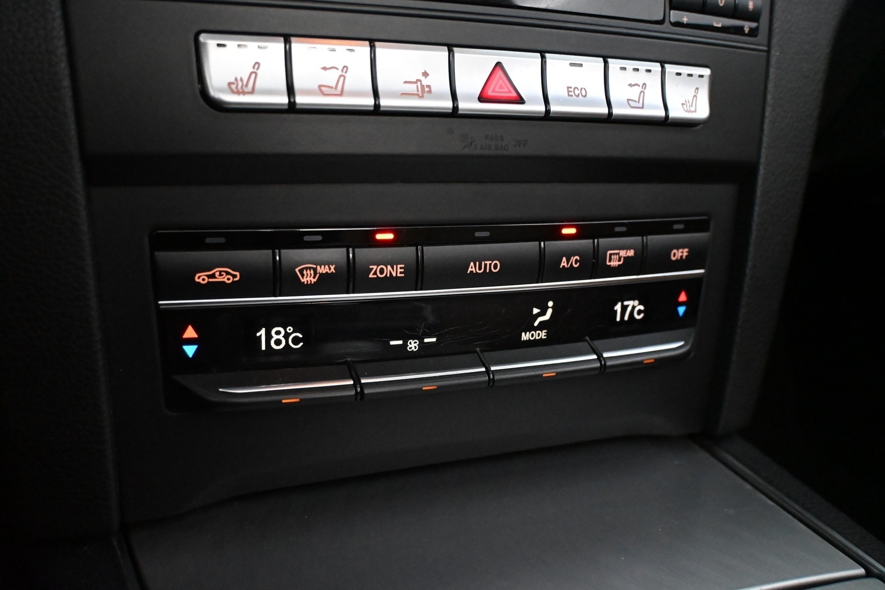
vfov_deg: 40.0
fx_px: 811
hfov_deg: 57.2
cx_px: 442
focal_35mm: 33
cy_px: 295
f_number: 4
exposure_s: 1/125
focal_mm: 22
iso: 9000
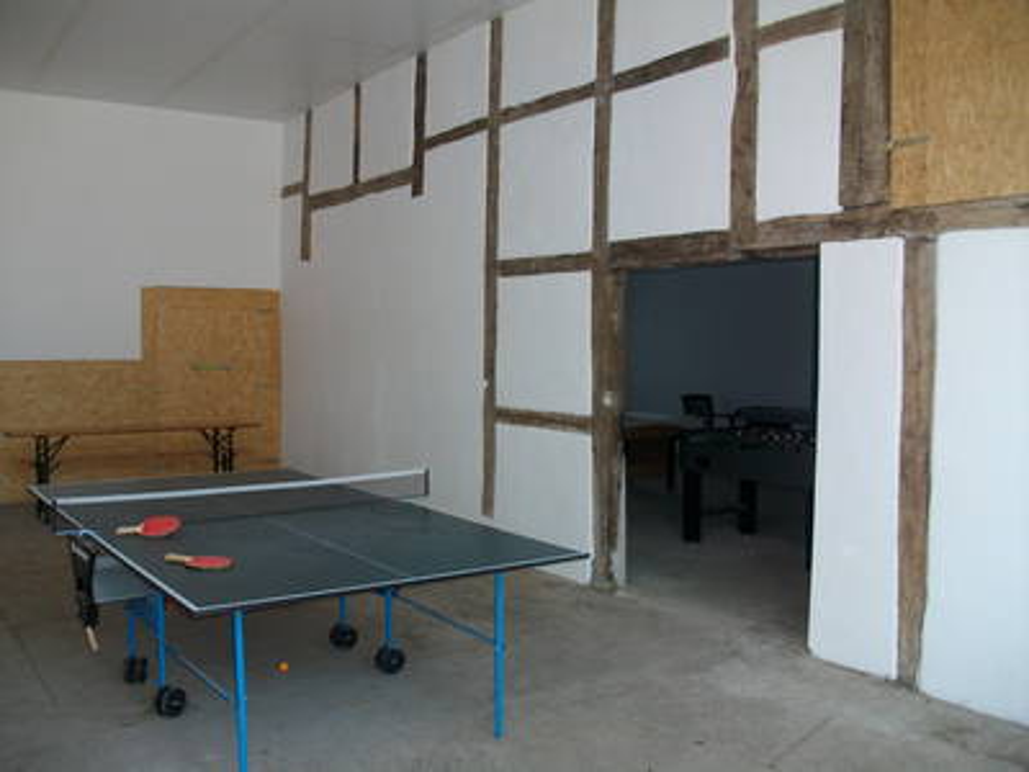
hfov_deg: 56.8
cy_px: 386
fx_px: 951
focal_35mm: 32
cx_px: 514
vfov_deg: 44.2
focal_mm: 5.7
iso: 142
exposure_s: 1/40
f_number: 2.9
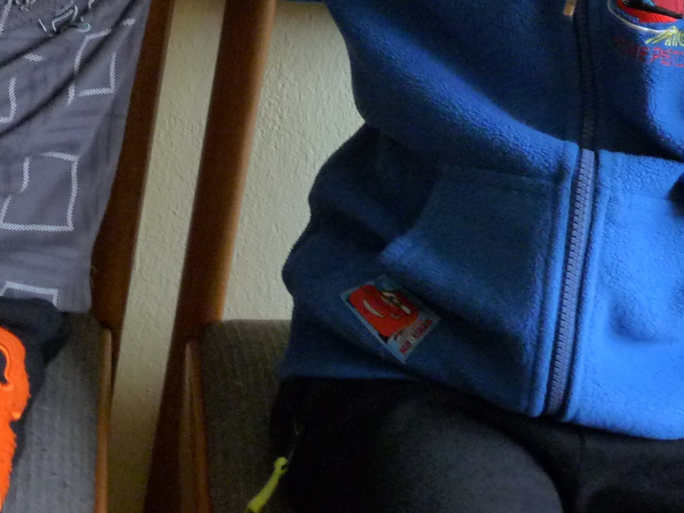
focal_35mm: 71
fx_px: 1403
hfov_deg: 27.3
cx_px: 243
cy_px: -91
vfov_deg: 19.6
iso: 400
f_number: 2.8
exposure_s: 1/8
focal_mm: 4.8
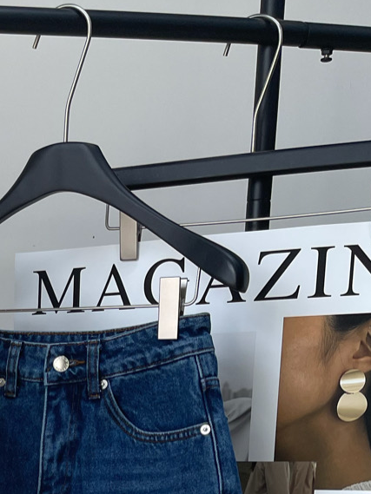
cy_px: 626
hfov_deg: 17.1
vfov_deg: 22.6
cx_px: -181
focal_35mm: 78
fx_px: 1114
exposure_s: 1/358
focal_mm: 5.1
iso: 32
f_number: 1.6
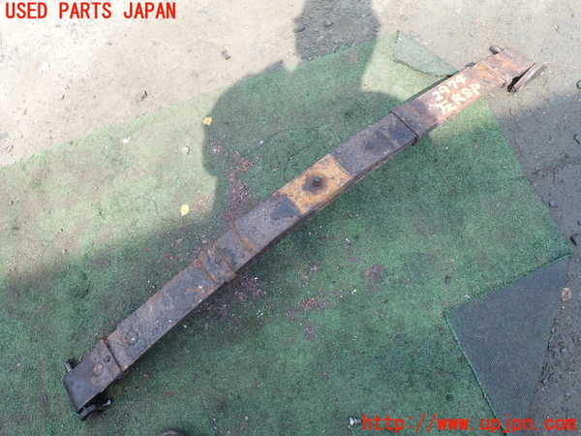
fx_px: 420
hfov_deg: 69.4
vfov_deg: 54.9
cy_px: 218
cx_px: 290
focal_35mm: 25
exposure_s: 1/320
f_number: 2.8
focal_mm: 4.5
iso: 100
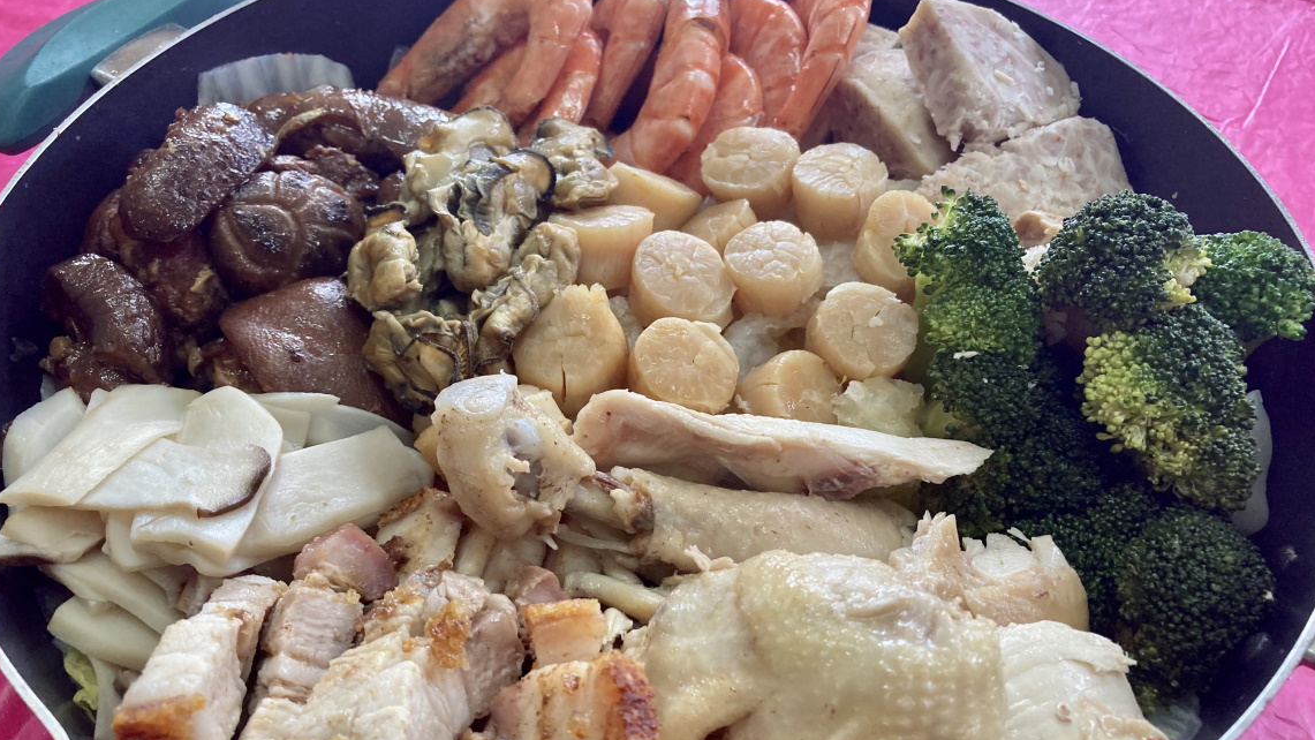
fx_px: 1081
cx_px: 658
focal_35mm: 31
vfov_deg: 37.7
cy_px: 423
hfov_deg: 62.6
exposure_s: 1/50
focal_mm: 3.99
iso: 160
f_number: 1.8
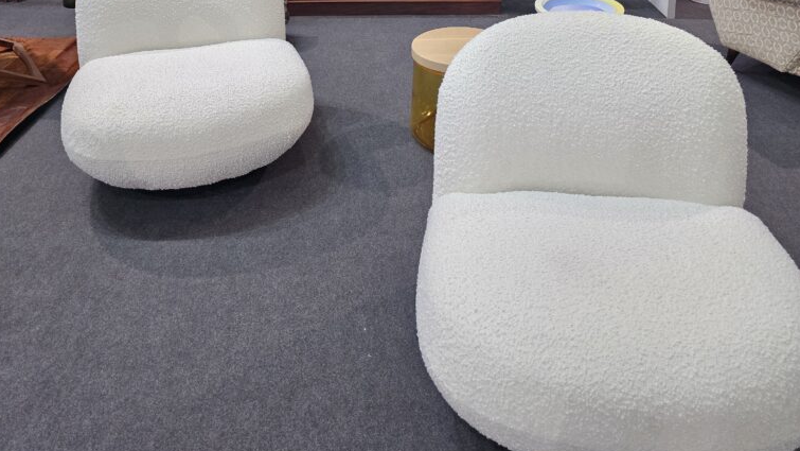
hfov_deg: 58.0
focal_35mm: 34
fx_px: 721
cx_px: 396
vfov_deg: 30.5
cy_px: -60
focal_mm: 6.3
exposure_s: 1/100
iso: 320
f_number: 1.7
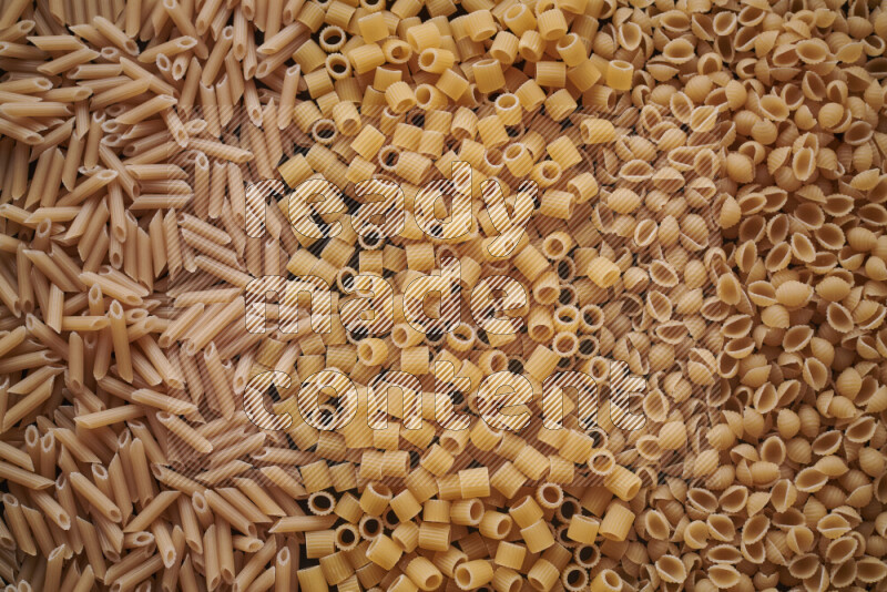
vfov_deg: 27.0
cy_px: 296
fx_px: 1232
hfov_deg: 39.6
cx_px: 444
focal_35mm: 50
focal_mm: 50
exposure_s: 1/100
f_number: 8
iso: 160
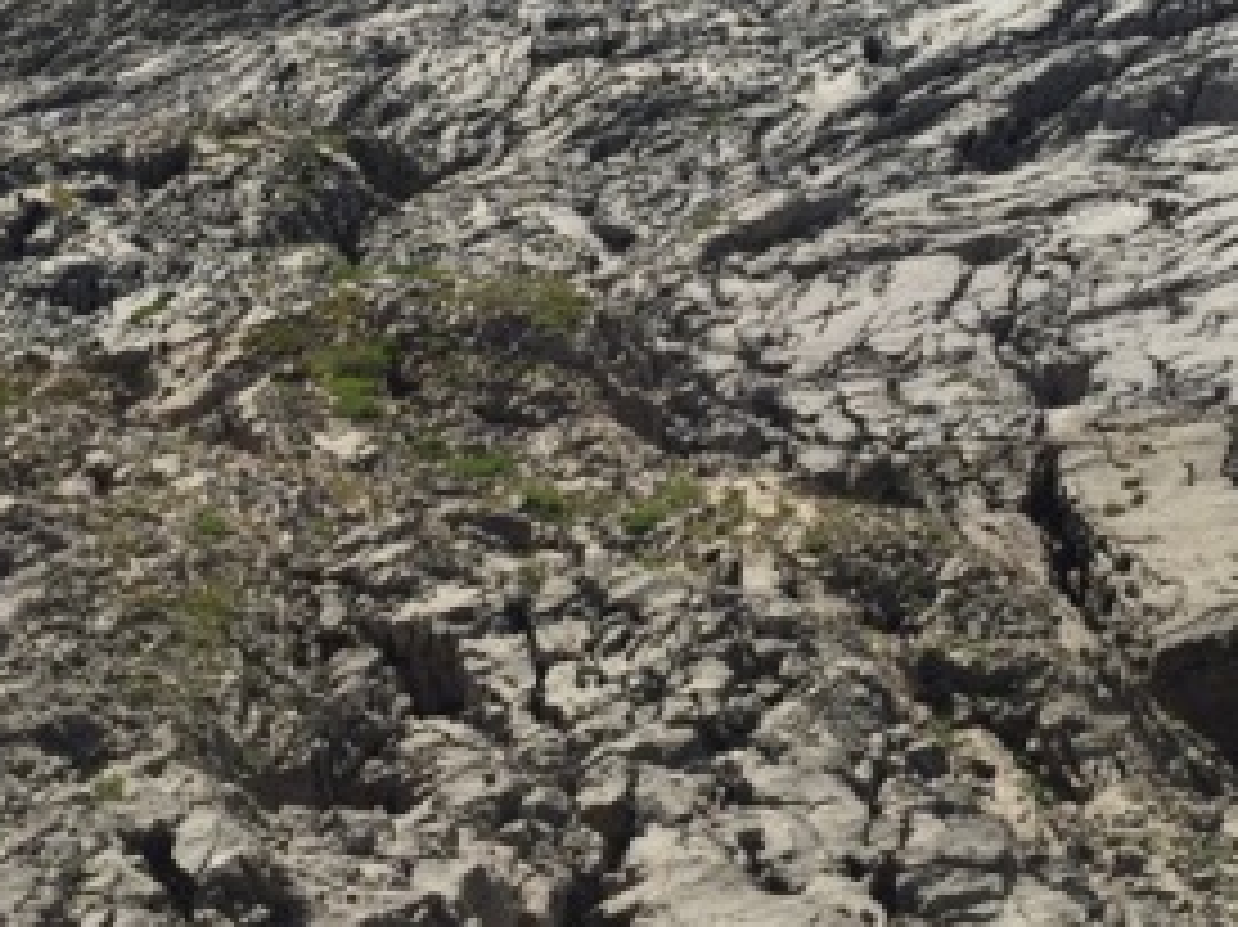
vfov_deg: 23.2
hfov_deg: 31.2
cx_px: 587
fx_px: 2216
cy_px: 153
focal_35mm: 62
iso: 32
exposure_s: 1/2825
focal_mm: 4.15
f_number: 2.2
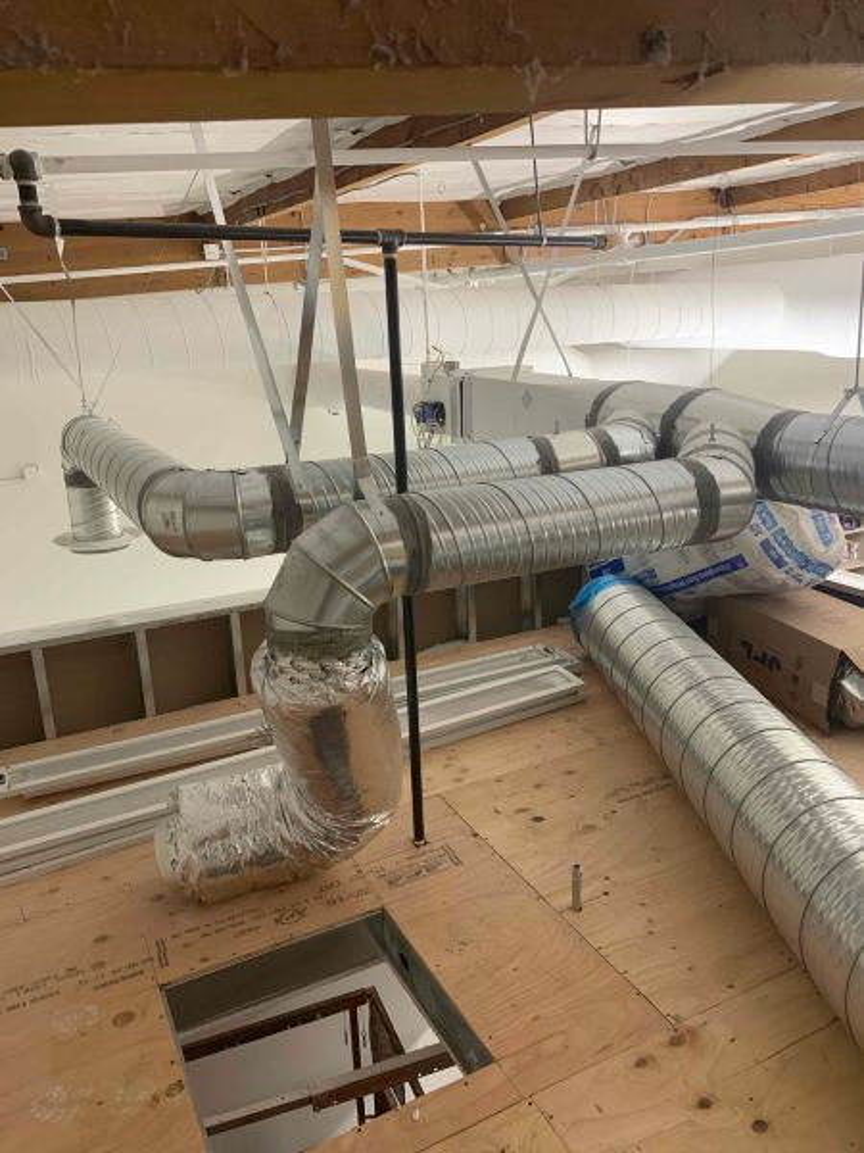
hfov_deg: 53.1
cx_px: 432
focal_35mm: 26
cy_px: 576
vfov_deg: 67.3
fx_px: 865
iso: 200
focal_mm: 4.25
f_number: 1.8
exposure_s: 1/60
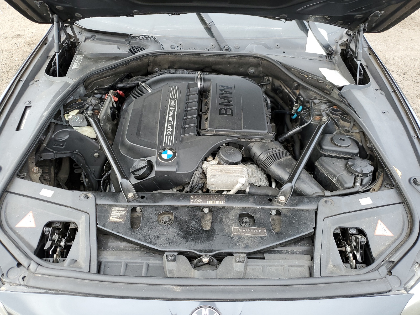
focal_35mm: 26
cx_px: 210
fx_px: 315
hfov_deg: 67.3
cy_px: 158
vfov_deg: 53.1
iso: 50
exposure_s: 1/189
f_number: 1.5
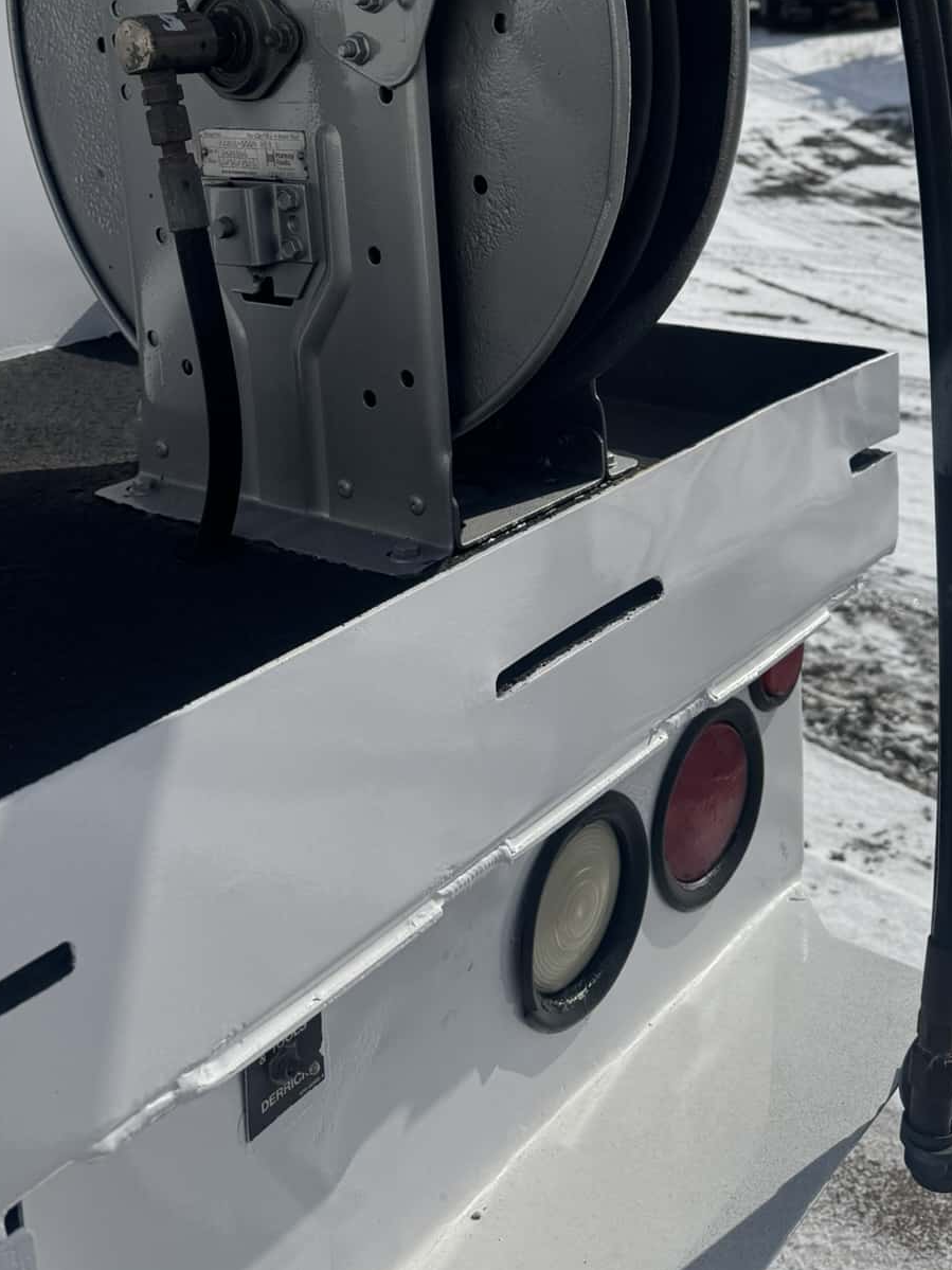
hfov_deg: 35.1
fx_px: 1504
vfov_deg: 43.4
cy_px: 234
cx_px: 533
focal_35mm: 41
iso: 80
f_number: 1.78
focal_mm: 6.76
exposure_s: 1/12346
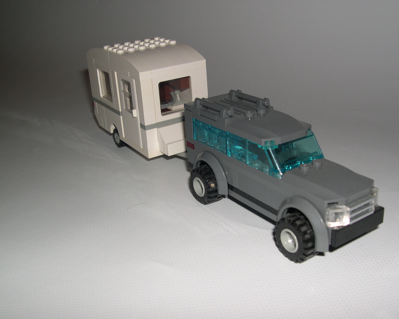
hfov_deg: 45.8
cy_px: 161
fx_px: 472
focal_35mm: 40
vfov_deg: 37.3
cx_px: 201
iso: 100
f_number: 7.6
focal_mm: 8
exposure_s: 1/60
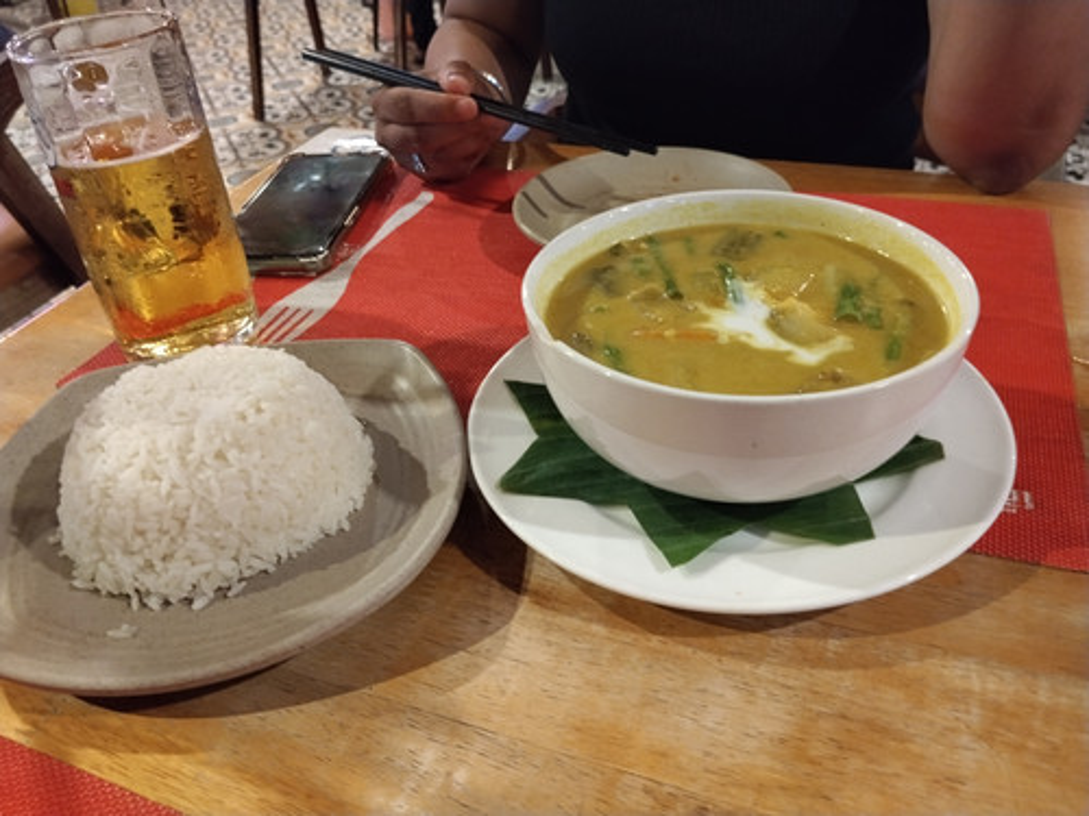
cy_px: 408
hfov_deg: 61.7
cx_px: 544
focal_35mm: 29
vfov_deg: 48.2
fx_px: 912
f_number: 1.8
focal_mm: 4.22
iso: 800
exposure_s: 1/20
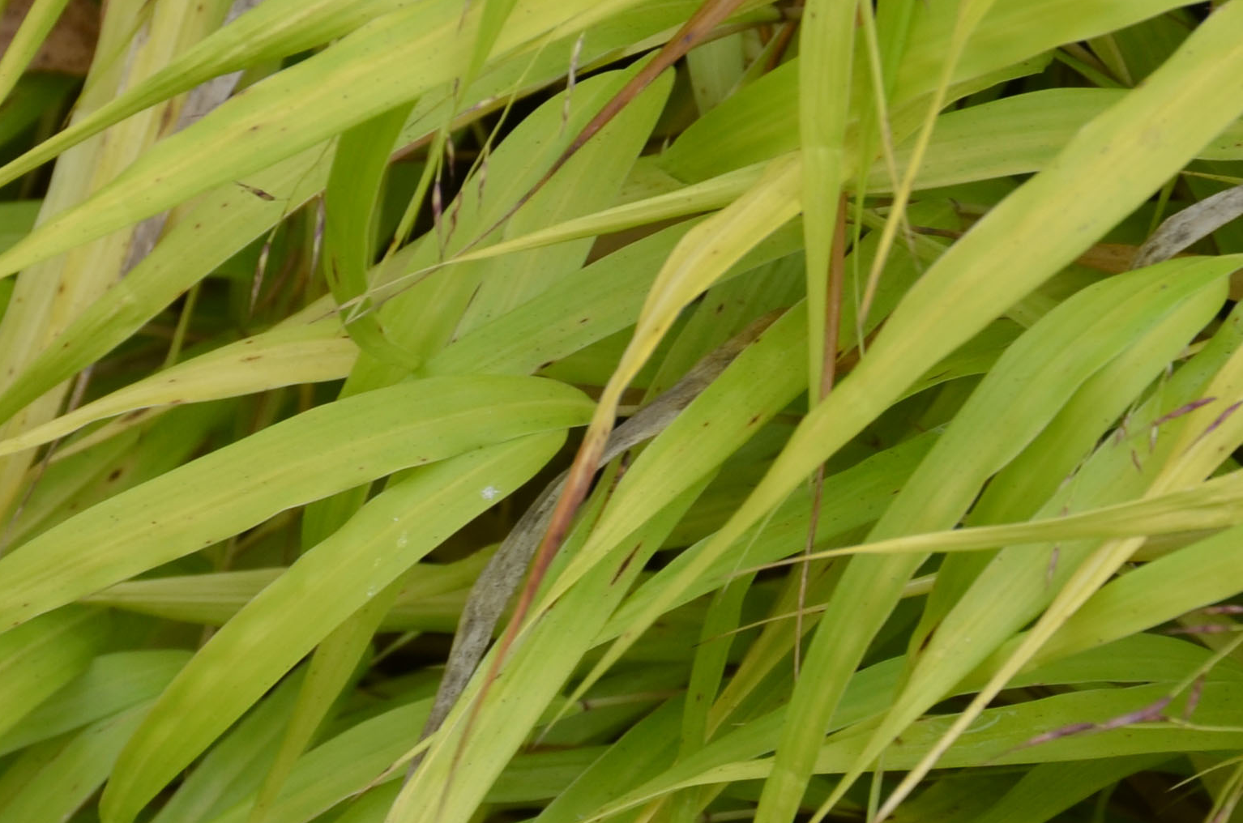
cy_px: 145
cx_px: 530
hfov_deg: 5.0
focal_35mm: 410
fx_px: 14113
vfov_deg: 3.3
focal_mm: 85
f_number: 6.3
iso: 200
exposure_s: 1/160
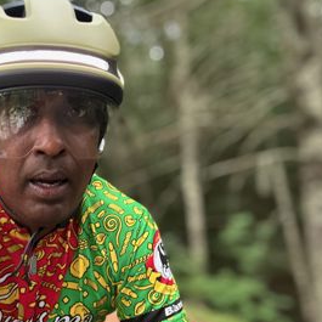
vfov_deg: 38.3
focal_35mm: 44
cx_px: 78
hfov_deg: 37.3
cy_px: 152
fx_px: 463
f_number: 1.9
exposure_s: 1/46
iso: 320
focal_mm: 2.69
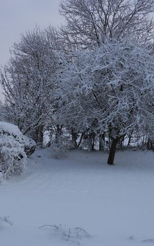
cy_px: 118
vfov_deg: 34.6
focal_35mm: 59
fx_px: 397
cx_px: 56
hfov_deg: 21.9
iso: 80
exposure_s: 1/125
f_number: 8.2
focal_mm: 5.6
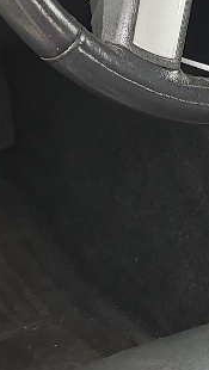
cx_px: 198
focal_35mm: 146
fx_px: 1435
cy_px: 167
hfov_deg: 8.3
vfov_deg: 14.7
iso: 50
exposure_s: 1/161
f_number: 1.5
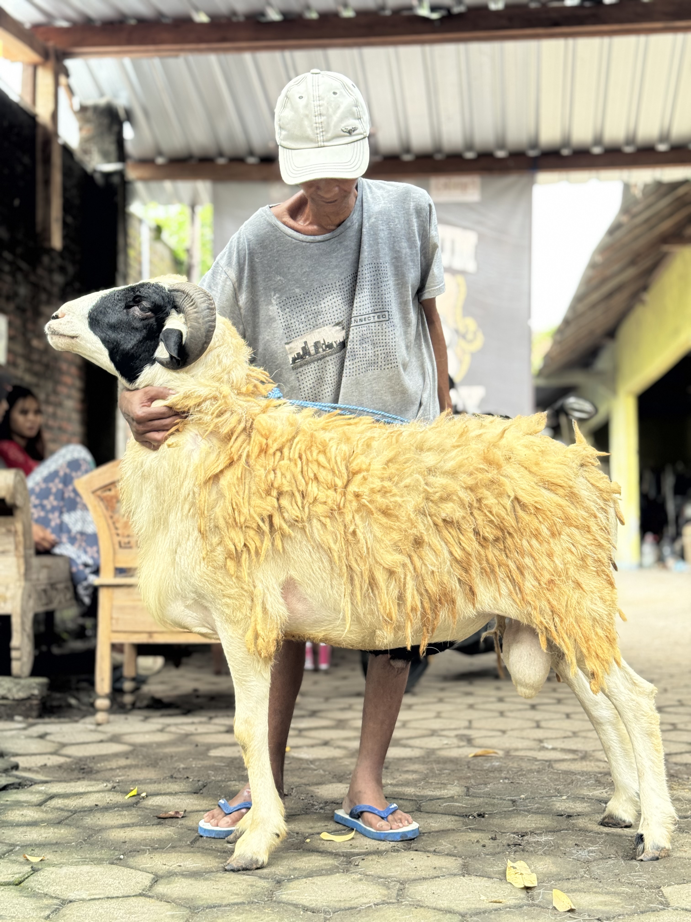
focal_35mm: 48
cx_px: 346
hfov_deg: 30.3
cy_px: 461
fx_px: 1278
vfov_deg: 39.7
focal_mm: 6.76
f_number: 1.78
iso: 100
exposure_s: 1/96
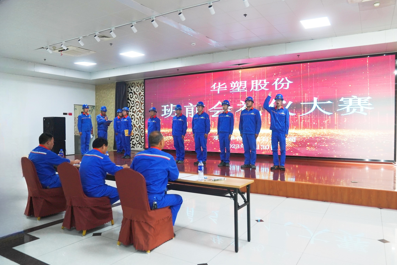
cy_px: 134
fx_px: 276
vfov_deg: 51.3
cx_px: 206
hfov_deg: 71.5
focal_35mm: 25
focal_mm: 24
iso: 1250
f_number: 3.2
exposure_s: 1/160
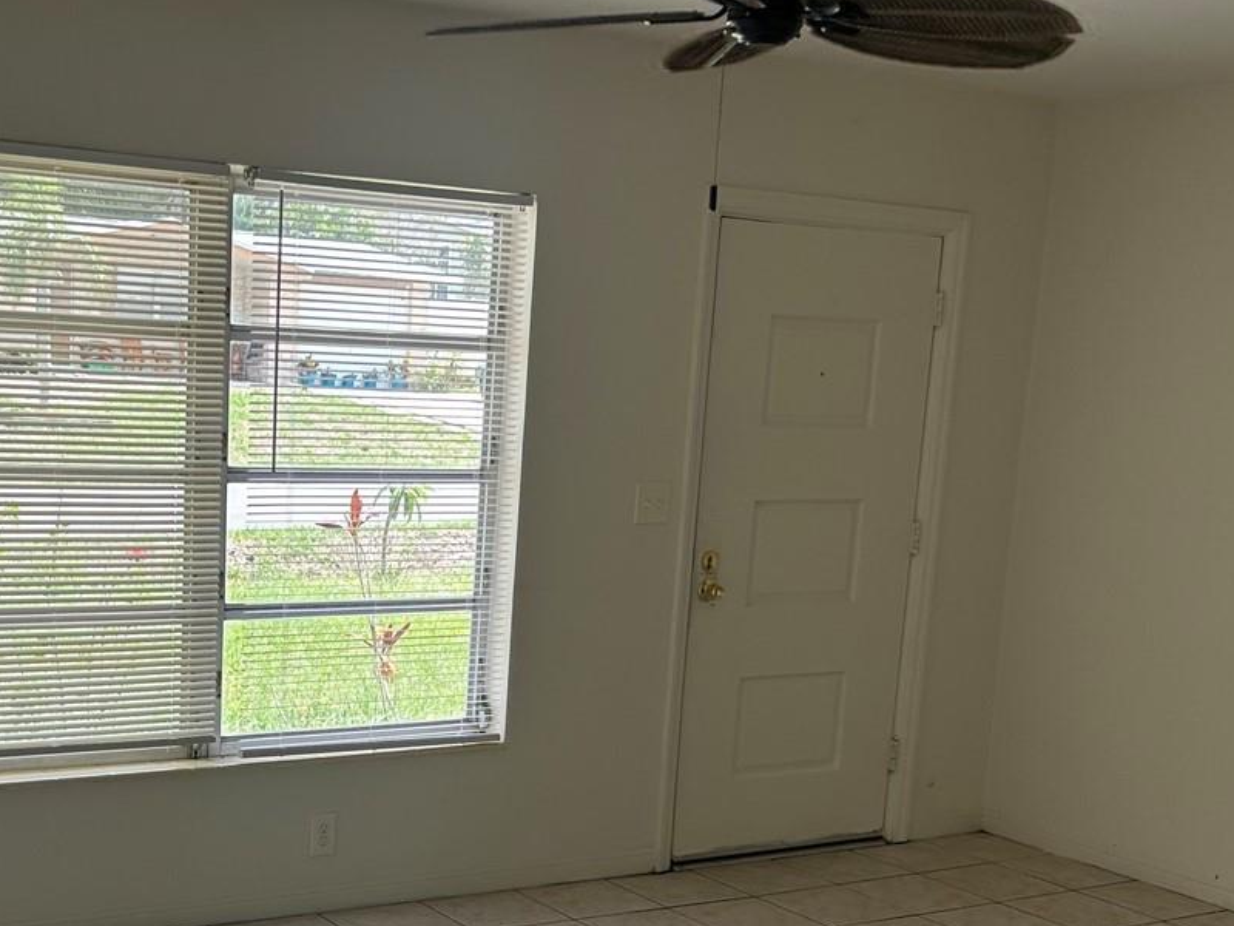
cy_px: 745
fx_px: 1854
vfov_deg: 27.5
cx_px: 413
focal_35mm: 52
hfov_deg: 36.4
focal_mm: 5.7
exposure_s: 1/486
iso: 50
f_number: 1.5
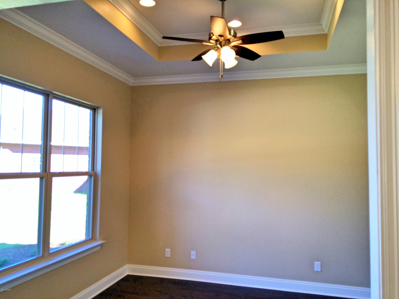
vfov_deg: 48.2
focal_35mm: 29
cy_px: 150
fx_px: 334
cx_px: 200
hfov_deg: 61.7
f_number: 2.2
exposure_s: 1/60
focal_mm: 4.15
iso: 40
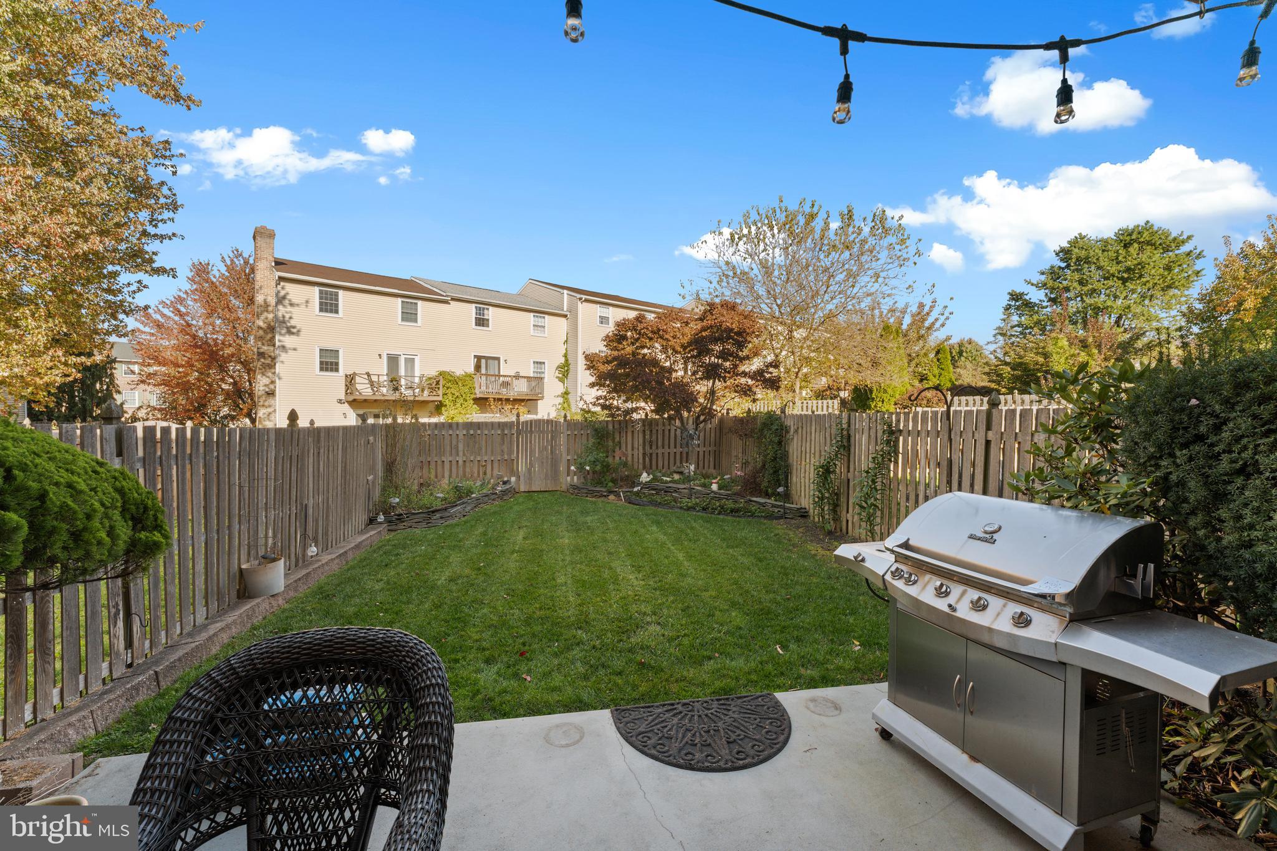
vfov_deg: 81.2
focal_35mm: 14
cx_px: 638
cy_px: 426
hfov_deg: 104.3
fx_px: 497
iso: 500
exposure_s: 1/250
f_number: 8
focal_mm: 14
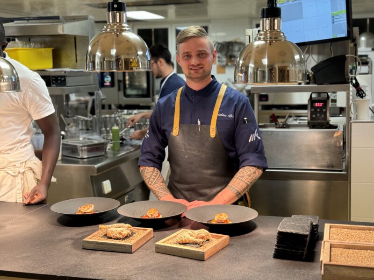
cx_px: 187
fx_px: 519
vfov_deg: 30.3
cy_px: 140
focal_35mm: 48
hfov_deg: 39.7
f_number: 1.78
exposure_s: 1/50
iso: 160
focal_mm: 6.76
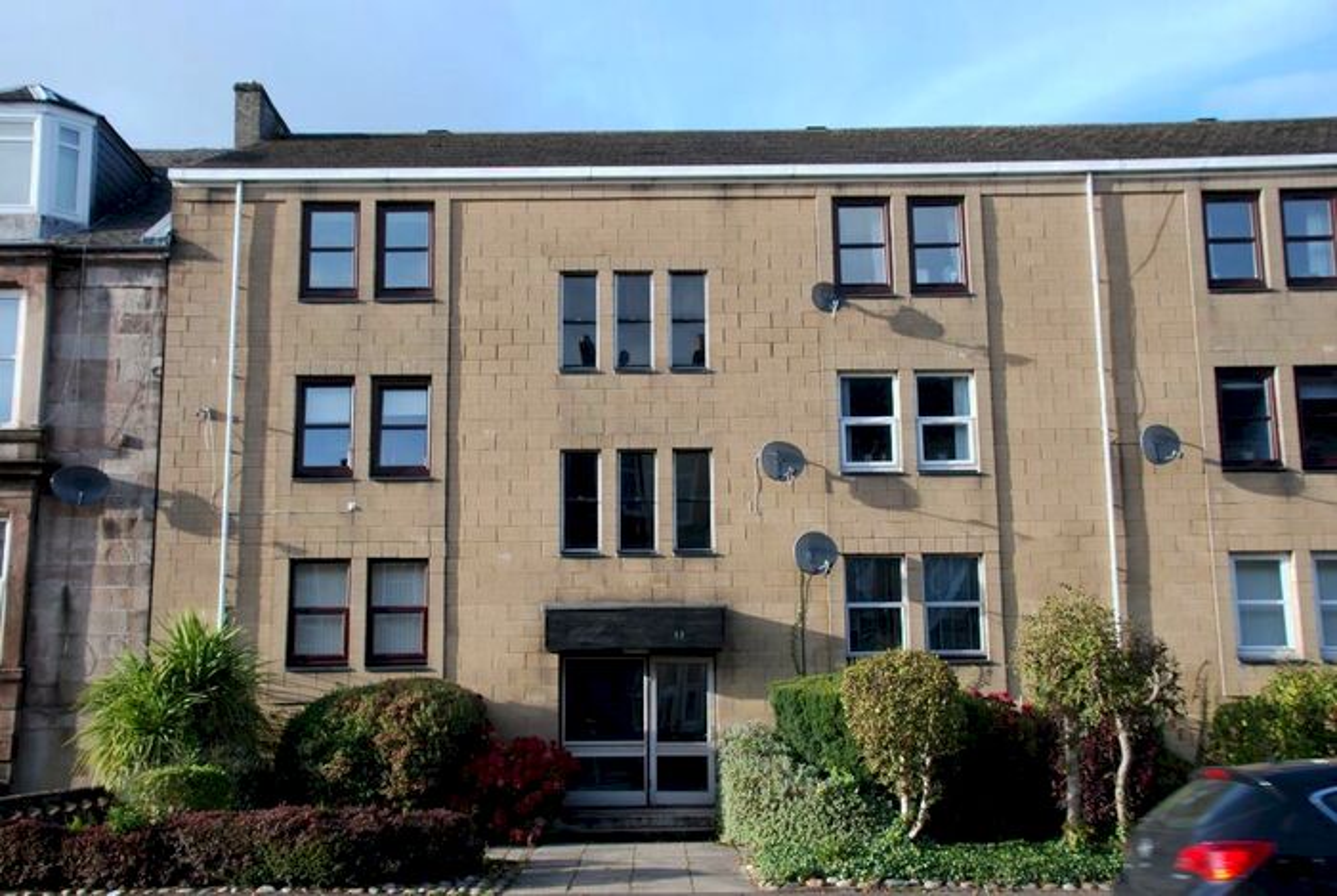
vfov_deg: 34.3
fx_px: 1451
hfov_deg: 49.5
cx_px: 668
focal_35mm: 39
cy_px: 448
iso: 100
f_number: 5.6
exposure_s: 1/125
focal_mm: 26
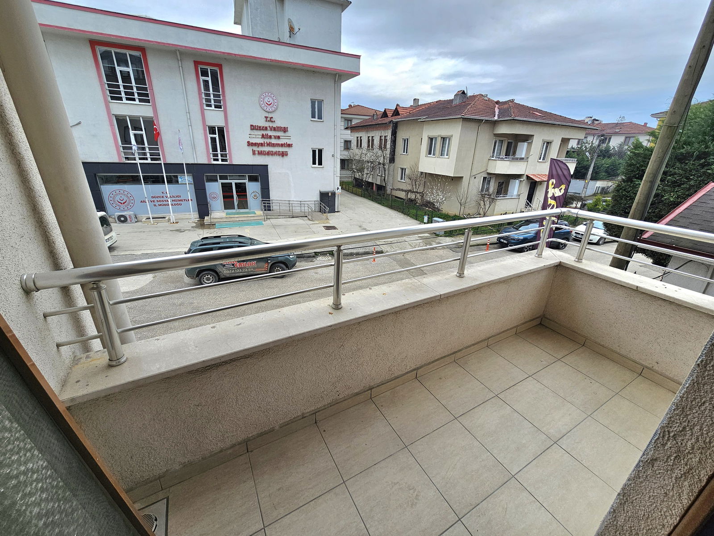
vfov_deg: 89.9
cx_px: 357
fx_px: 268
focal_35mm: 13
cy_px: 268
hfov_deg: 106.2
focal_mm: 2.2
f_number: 2.2
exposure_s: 1/455
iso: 50
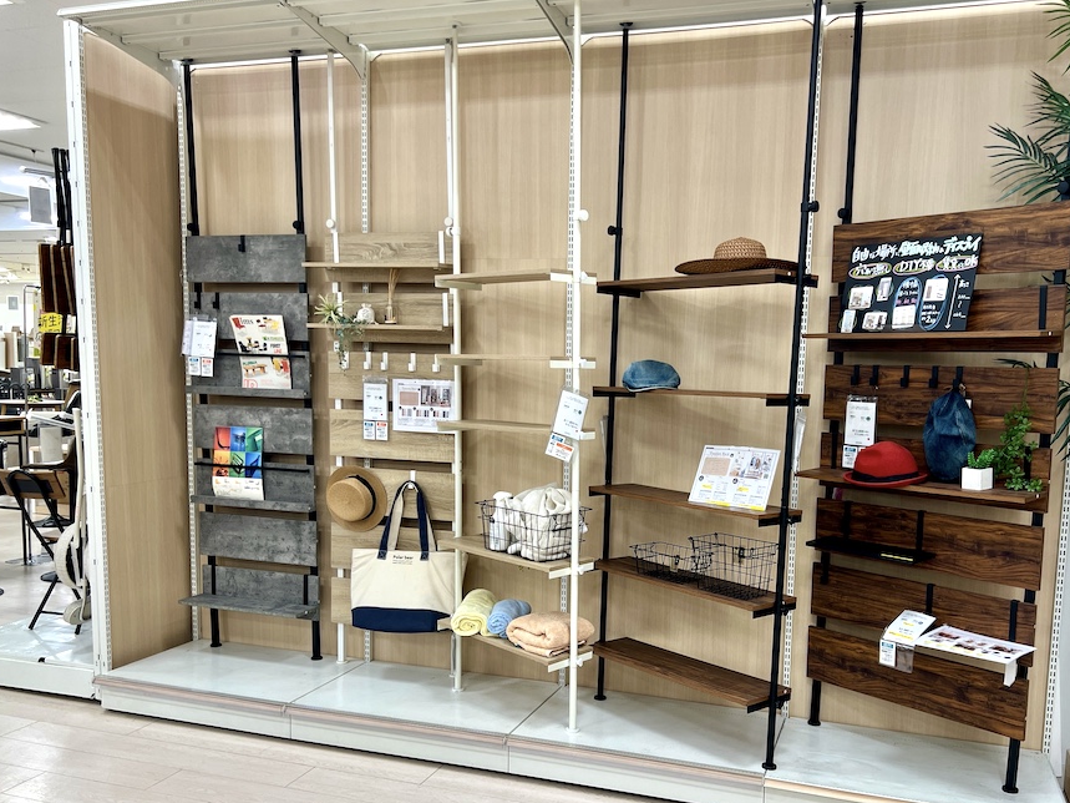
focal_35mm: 31
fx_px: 958
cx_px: 602
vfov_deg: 45.2
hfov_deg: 58.2
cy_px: 471
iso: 64
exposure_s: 1/120
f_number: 1.5
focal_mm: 5.7
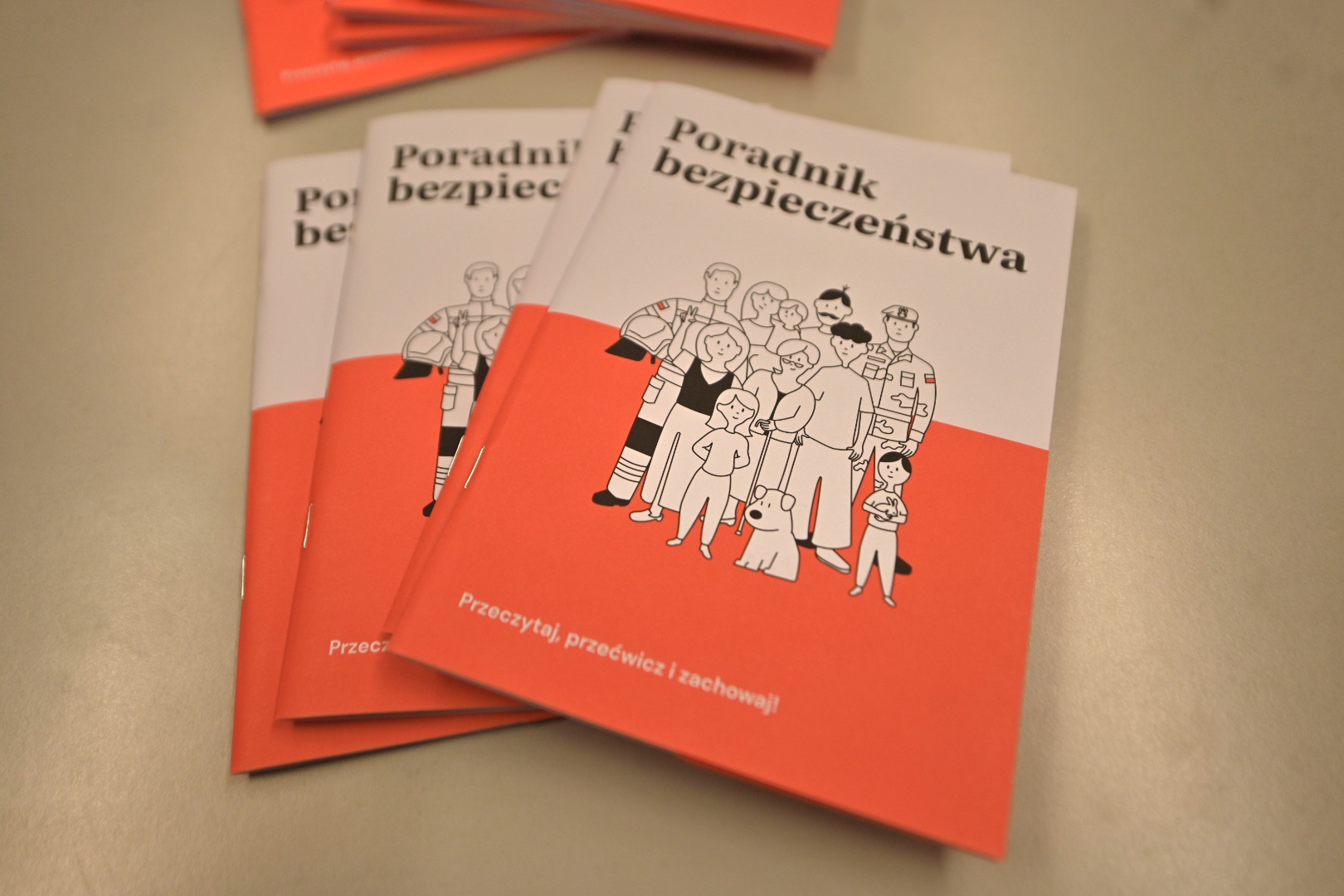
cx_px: 672
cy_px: 448
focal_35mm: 24
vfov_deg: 53.1
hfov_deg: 73.7
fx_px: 896
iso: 220
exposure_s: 1/400
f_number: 2.8
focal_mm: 24
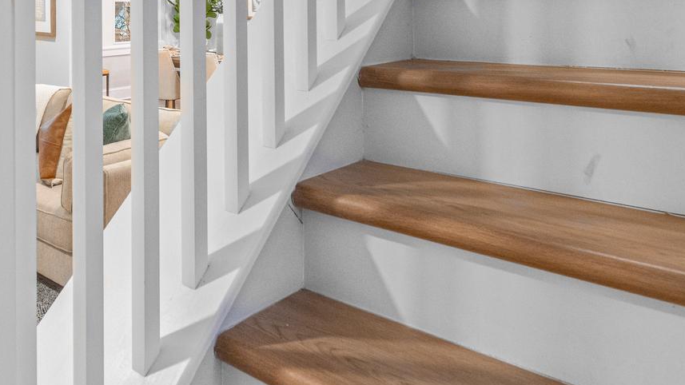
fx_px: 636
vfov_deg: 31.2
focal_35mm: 35
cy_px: 1
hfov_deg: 54.0
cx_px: 169
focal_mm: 14
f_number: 8
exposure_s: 1/20
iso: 1600
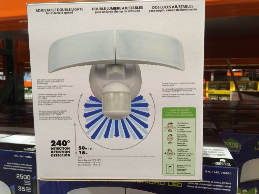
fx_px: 217
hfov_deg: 61.7
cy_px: 97
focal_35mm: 29
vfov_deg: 48.2
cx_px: 130
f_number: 2.2
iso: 160
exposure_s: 1/33
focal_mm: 4.15
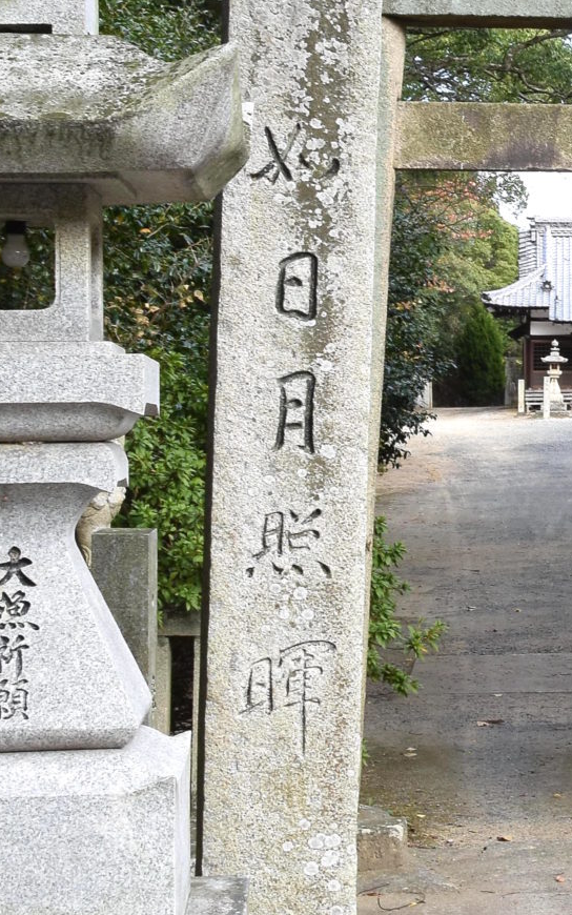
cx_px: 890
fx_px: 2244
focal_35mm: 90
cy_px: 357
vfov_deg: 23.0
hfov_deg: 13.6
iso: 280
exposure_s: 1/60
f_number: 11
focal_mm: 20
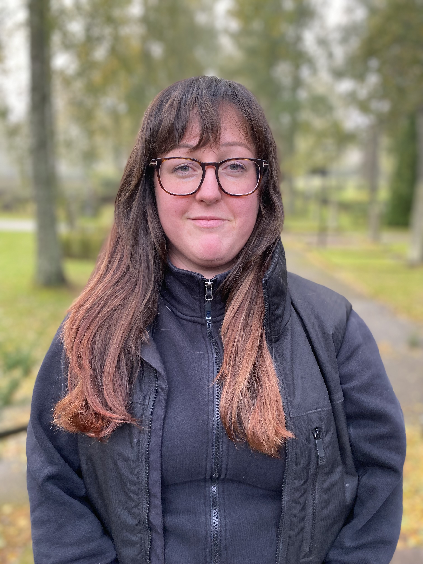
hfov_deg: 53.1
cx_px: 212
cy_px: 282
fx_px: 424
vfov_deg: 67.3
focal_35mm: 26
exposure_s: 1/121
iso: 100
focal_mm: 4.25
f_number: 1.8
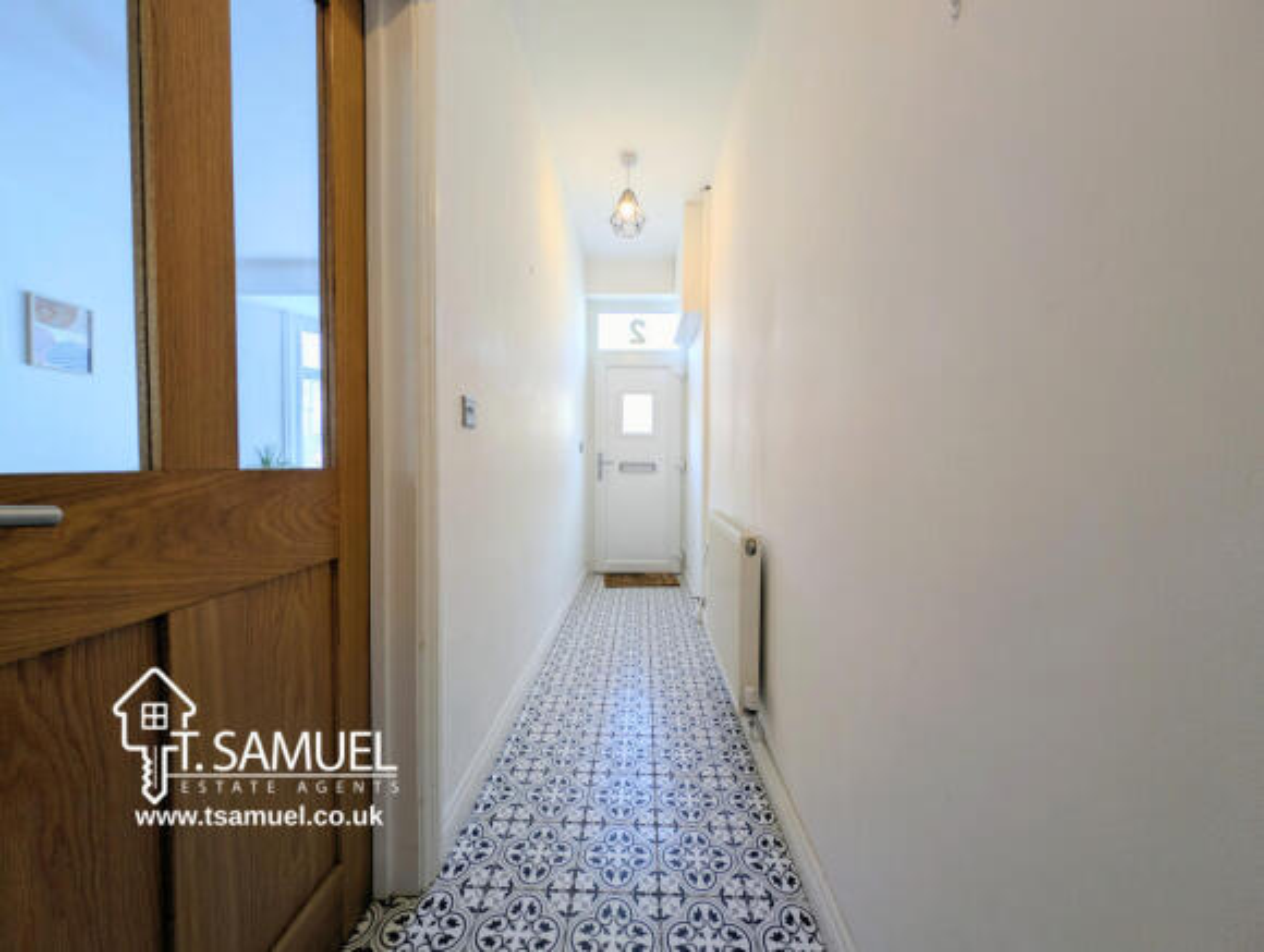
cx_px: 632
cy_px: 476
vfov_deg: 94.7
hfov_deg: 110.4
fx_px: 439
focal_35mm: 12
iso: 42
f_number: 1.95
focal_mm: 2.23
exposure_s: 1/67.9
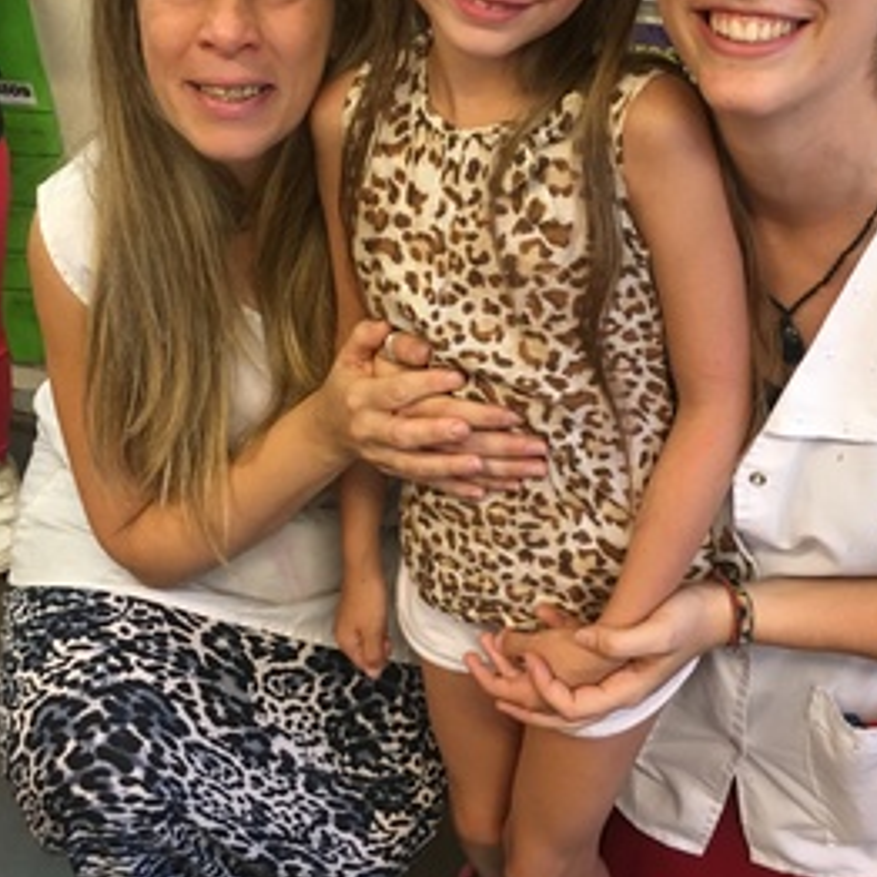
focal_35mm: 47
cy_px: 258
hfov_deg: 36.0
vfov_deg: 35.5
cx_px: 509
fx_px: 1347
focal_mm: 4.15
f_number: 2.2
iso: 160
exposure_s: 1/33
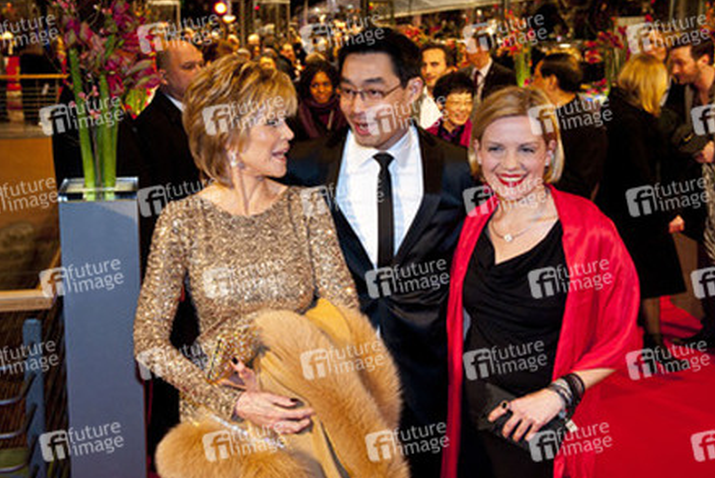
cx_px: 363
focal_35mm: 41
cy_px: 238
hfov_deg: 47.4
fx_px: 815
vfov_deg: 32.7
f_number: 4.5
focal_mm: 40
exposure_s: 1/200
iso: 1600
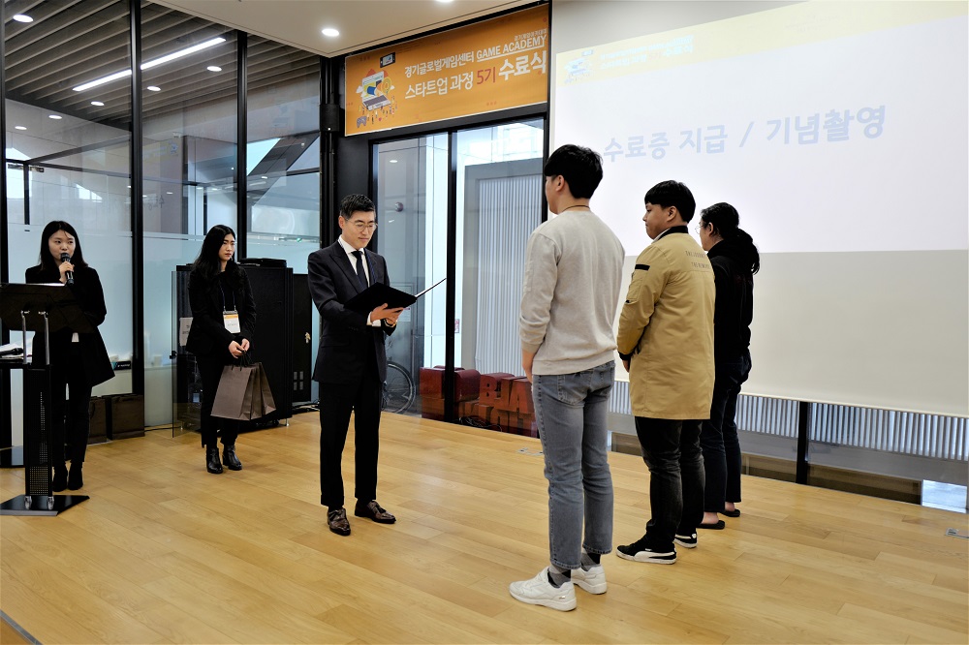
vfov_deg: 46.4
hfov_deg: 65.5
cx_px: 484
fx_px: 753
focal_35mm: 28
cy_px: 322
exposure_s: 1/60
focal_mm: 28
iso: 125
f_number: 1.7
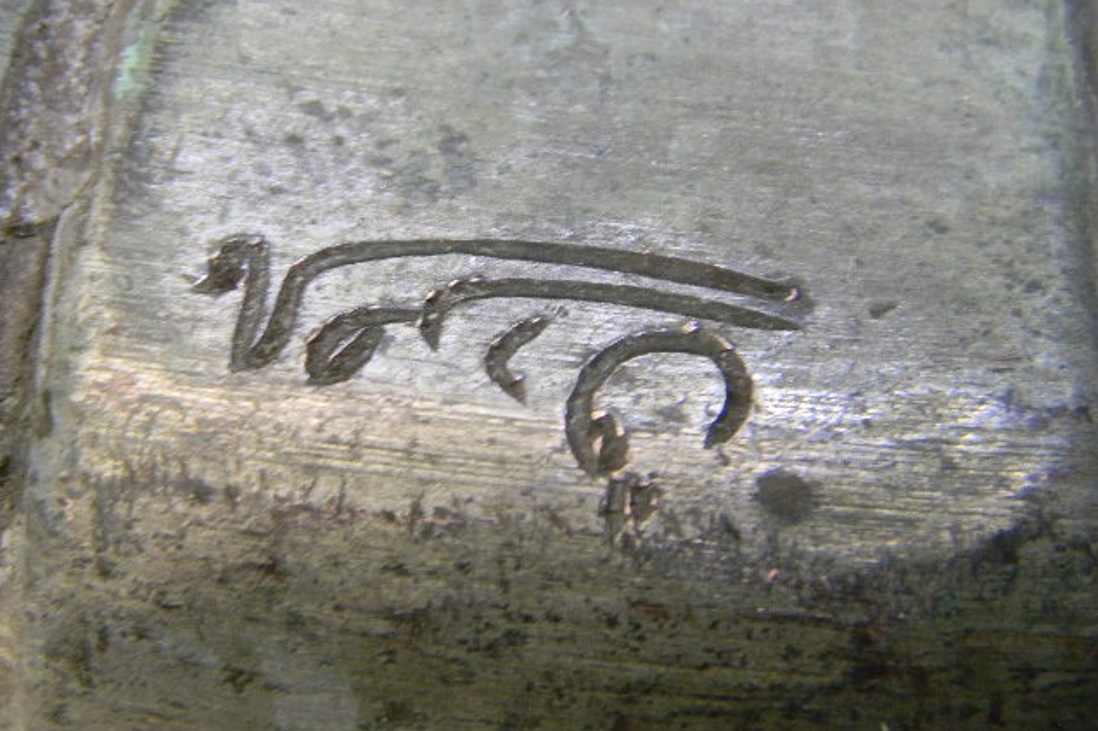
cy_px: 366
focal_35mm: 87
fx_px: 2653
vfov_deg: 15.7
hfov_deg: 23.4
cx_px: 546
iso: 400
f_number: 4.5
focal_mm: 15.1
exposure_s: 1/17
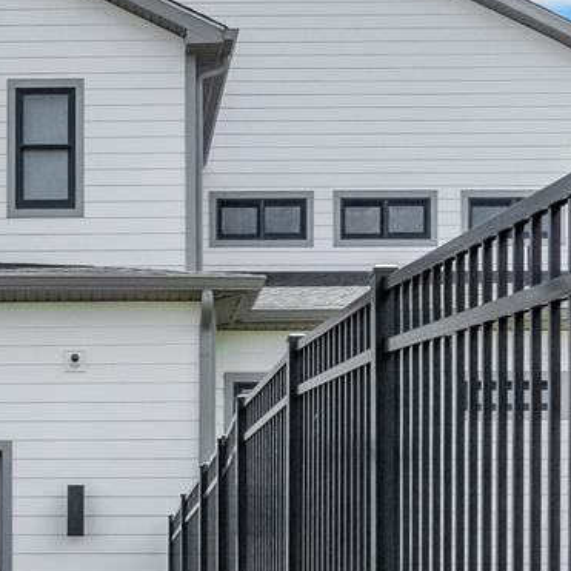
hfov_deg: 22.5
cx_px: 67
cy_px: 376
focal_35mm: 75
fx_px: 1400
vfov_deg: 23.0
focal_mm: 16
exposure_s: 1/3200
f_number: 8
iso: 1250
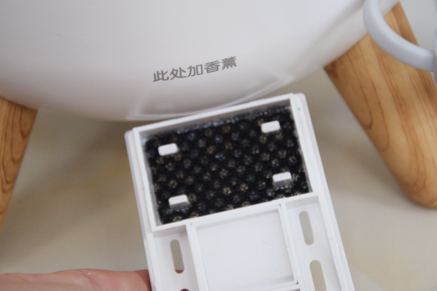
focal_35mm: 158
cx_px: 218
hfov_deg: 13.0
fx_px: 1912
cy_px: 146
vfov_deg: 8.7
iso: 1600
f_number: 5.6
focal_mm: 105
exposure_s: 1/125
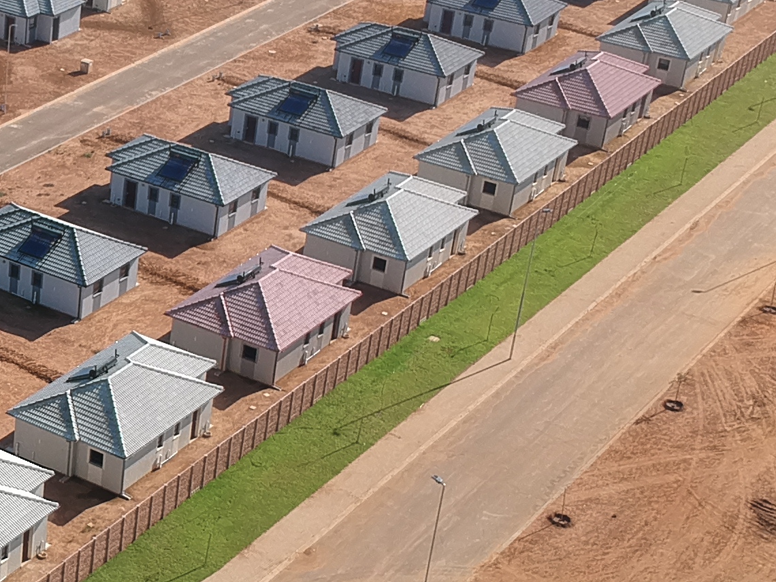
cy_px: 337
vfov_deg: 17.0
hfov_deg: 20.8
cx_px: -191
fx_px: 1950
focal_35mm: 87
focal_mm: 4.49
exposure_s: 1/400
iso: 100
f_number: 2.6
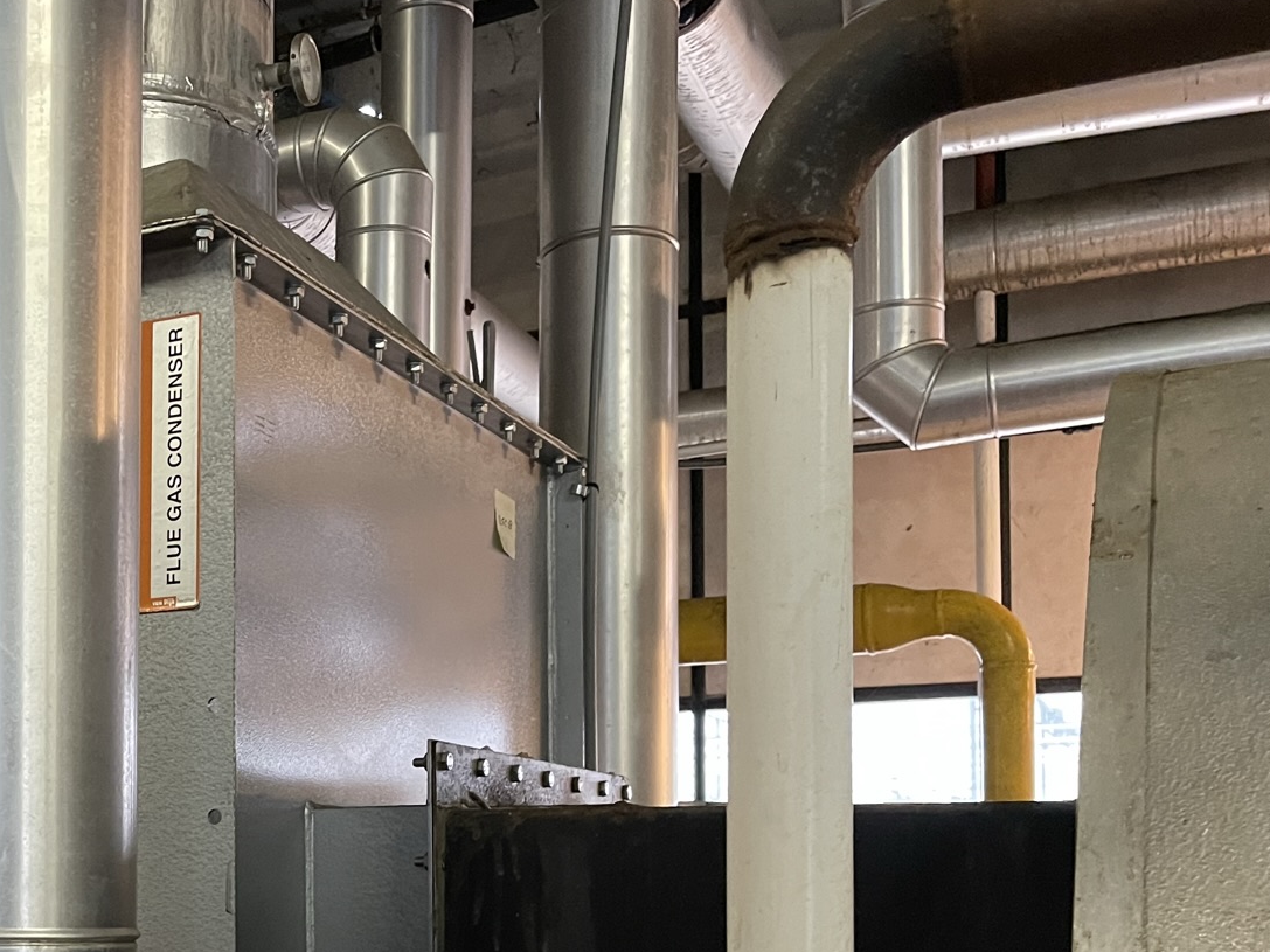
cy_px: 827
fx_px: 1798
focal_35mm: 49
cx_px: 91
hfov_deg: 36.2
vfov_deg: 28.7
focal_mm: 5.1
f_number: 1.6
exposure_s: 1/33
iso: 640
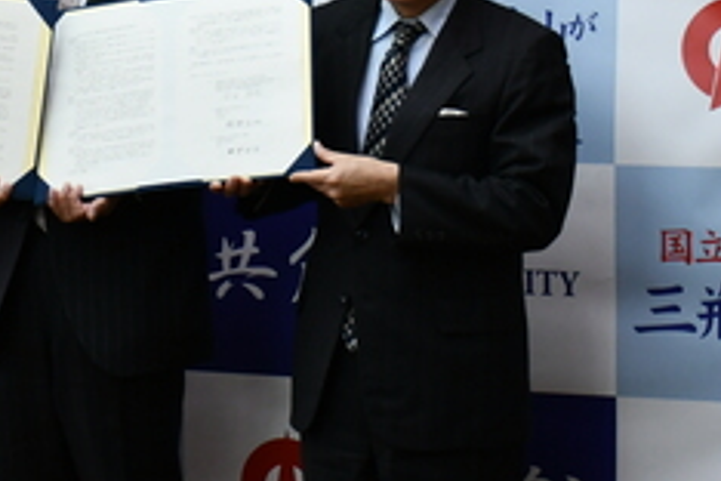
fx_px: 2804
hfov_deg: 14.6
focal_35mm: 140
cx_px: 146
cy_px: -46
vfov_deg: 9.7
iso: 800
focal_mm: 30
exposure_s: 1/200
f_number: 4
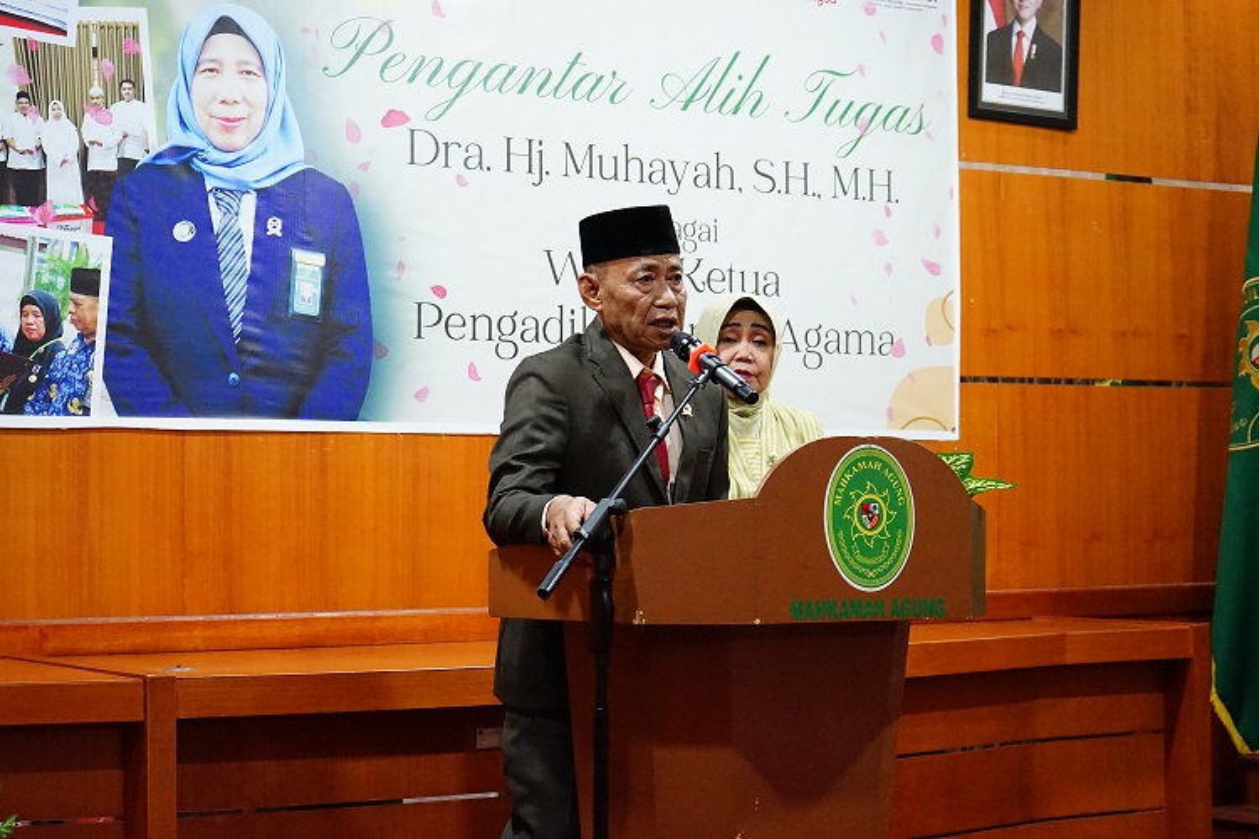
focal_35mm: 70
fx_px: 2448
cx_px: 630
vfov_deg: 19.5
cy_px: 420
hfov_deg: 28.8
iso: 8000
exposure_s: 1/80
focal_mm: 70
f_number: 6.3
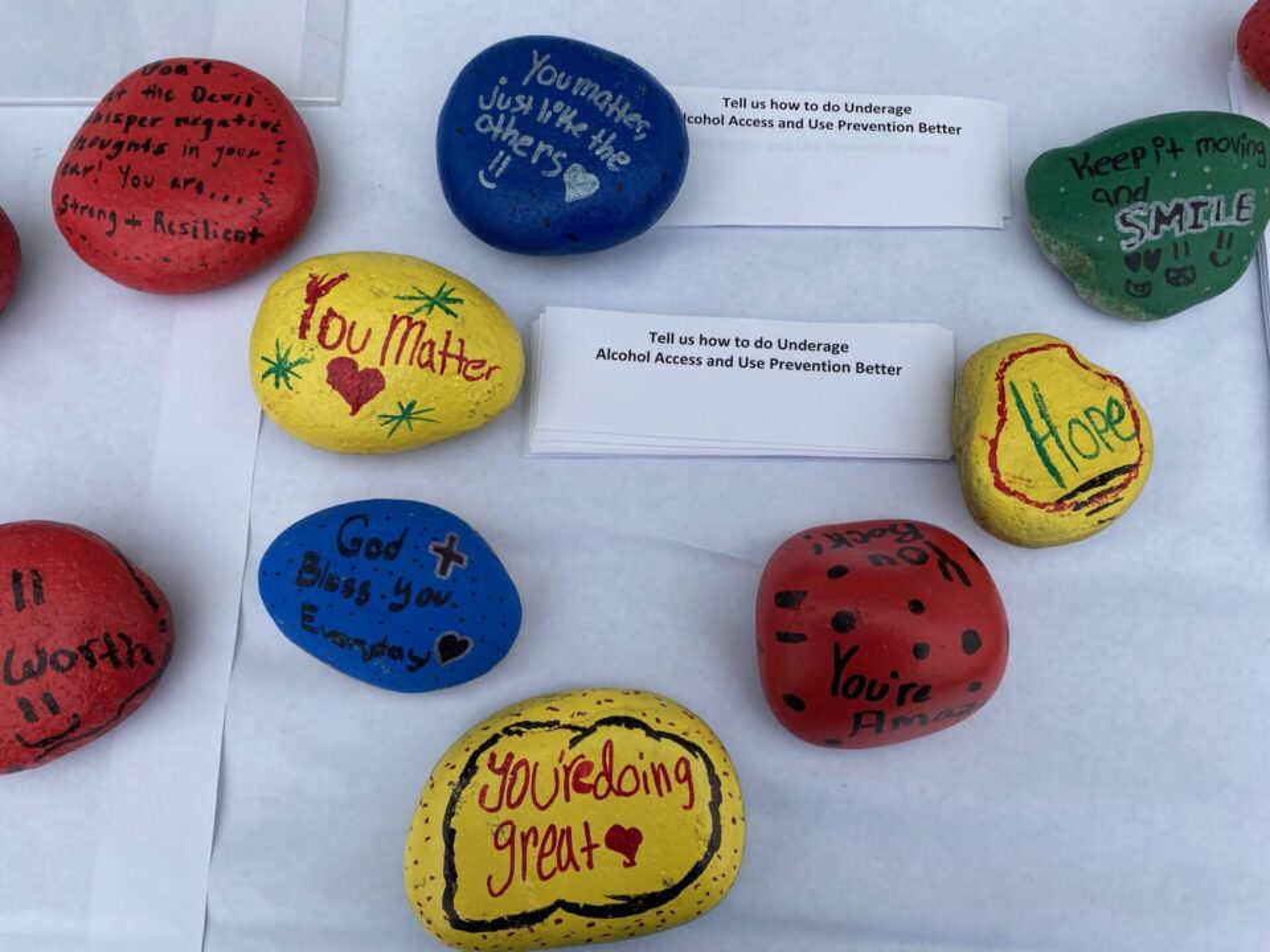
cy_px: 476
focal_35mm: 26
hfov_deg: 67.3
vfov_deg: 53.1
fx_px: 954
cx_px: 635
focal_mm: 4.25
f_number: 1.8
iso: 32
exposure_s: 1/4115
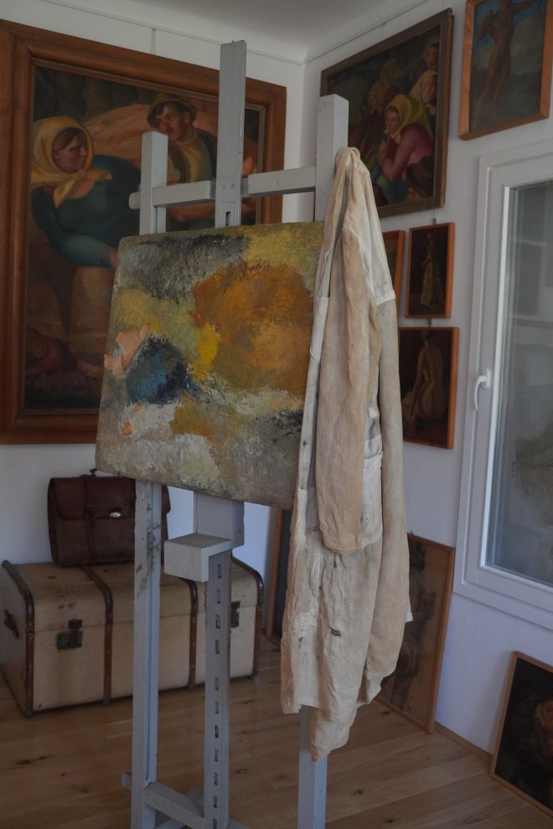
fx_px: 753
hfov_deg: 40.3
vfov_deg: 57.7
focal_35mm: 33
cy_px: 414
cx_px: 276
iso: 1250
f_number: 3.2
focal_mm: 21.8
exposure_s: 1/200
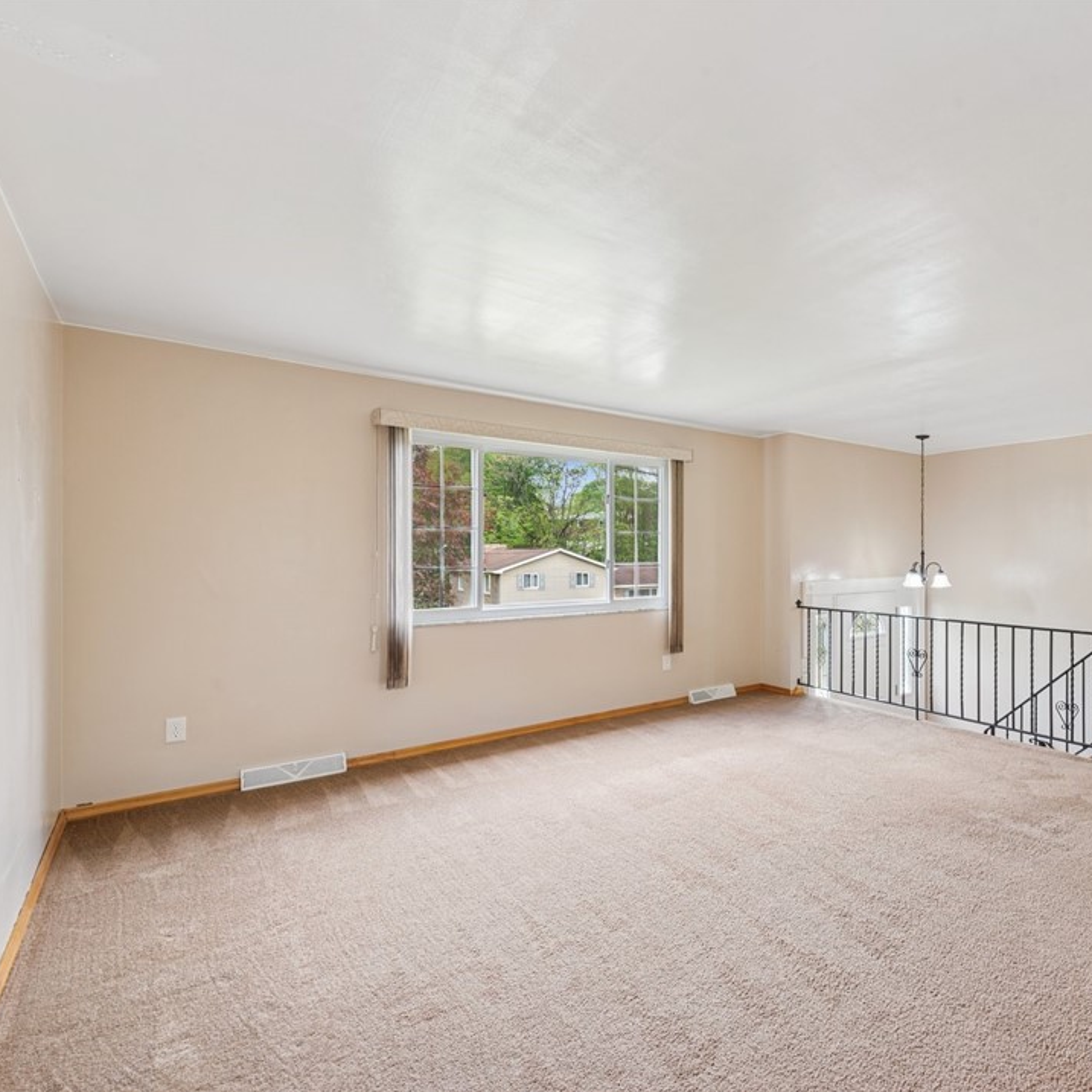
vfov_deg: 80.7
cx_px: 744
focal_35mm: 18
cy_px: 545
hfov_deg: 77.6
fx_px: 642
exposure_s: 1/6
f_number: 11
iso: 50
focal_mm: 14
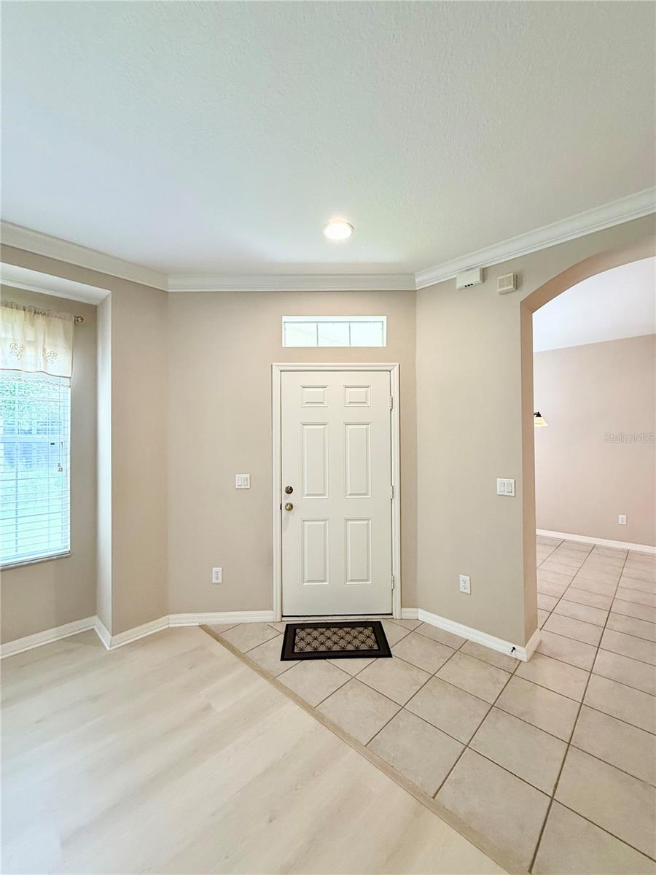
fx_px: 354
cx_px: 328
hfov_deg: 85.7
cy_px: 438
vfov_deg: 102.1
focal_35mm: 14
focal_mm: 2.22
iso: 200
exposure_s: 1/120
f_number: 2.2
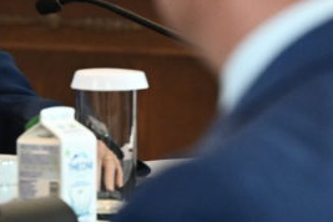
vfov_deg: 1.9
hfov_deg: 2.8
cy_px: -203
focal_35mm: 720
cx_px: 713
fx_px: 6659
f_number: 5
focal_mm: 160
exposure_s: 1/320
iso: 5000
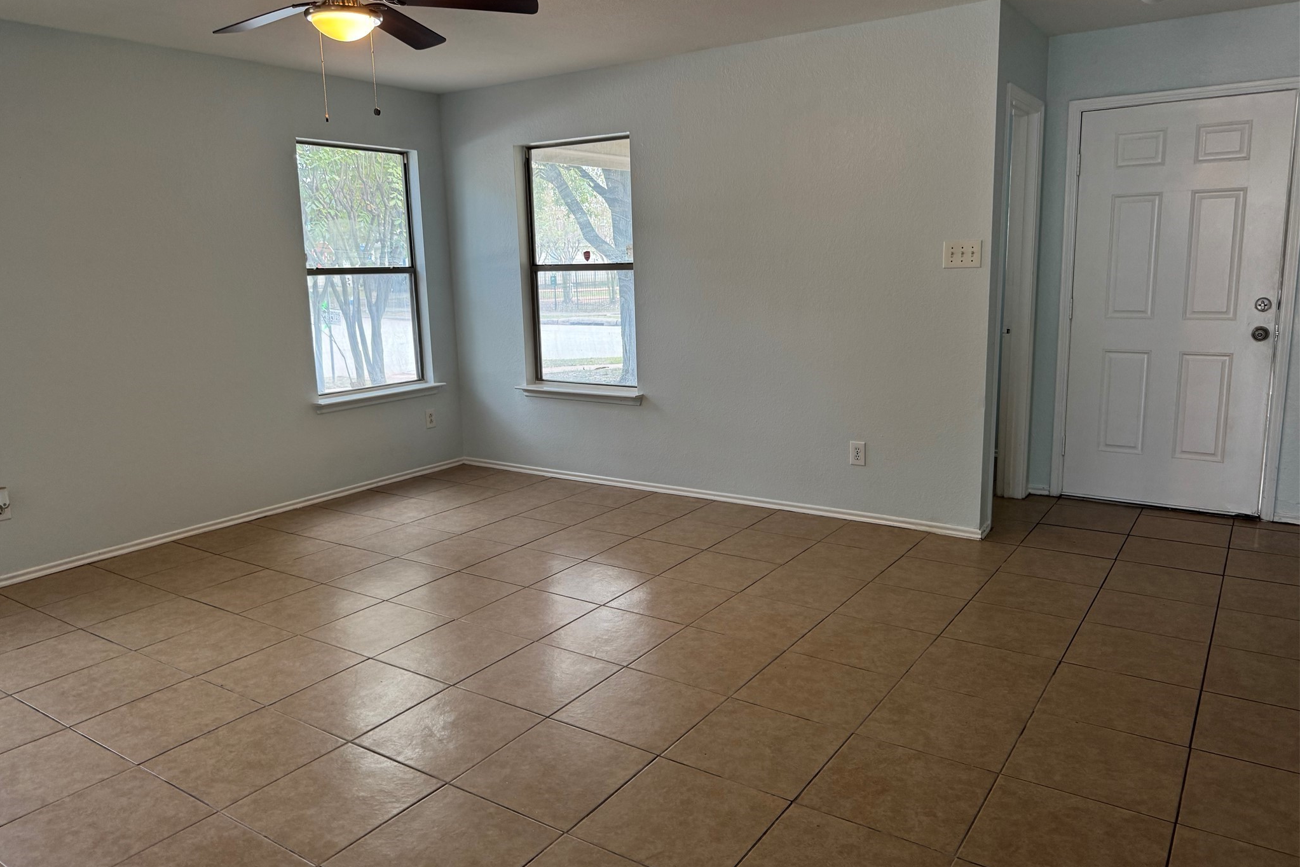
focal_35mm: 25
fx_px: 903
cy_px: 433
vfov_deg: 51.3
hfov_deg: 71.5
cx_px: 650
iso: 160
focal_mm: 6.76
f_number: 1.78
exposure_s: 1/60
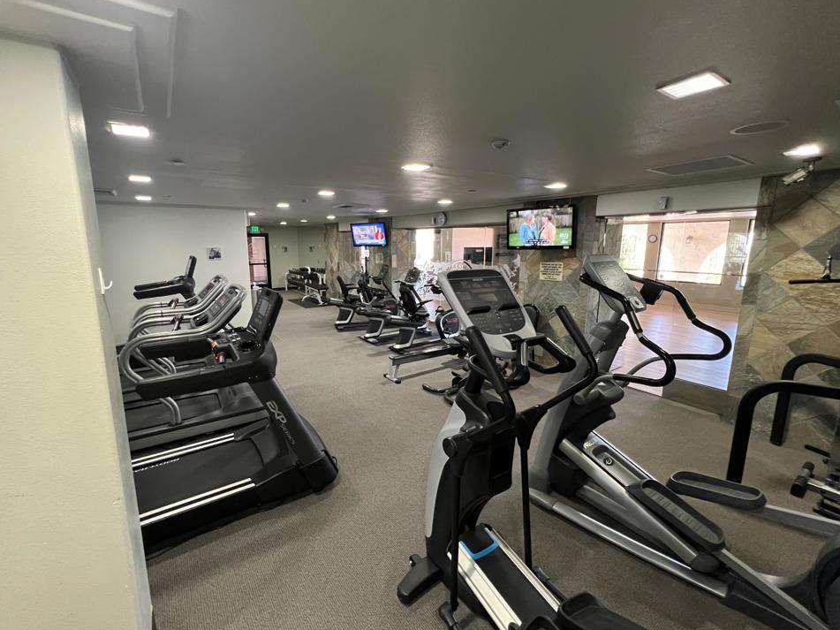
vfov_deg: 85.6
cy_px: 307
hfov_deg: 102.0
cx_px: 396
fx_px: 340
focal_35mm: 14
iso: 640
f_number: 1.8
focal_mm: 1.57
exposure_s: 1/60
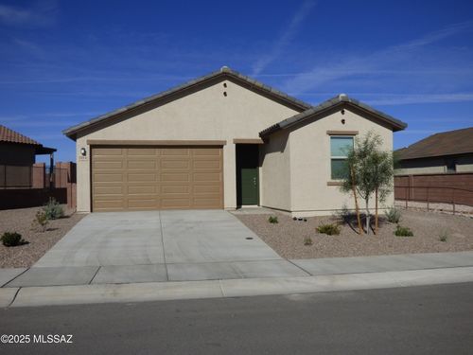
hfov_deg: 56.8
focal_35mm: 32
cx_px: 236
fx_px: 437
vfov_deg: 44.2
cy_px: 178
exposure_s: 1/1600
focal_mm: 5.53
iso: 100
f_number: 4.5
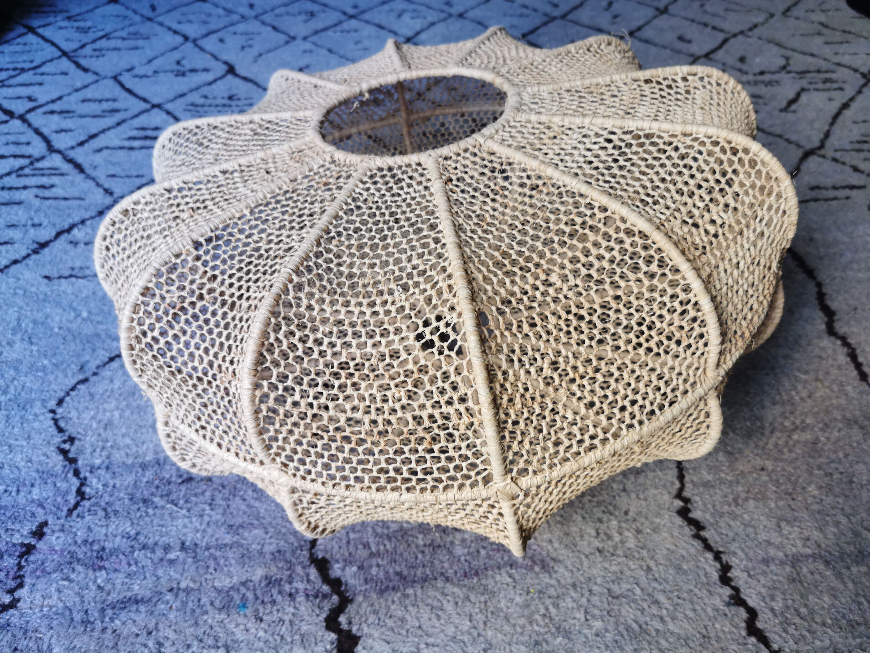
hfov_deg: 65.3
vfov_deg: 51.4
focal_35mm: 27
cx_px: 435
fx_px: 679
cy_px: 326
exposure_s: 1/120
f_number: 1.6
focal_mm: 5.56
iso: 80
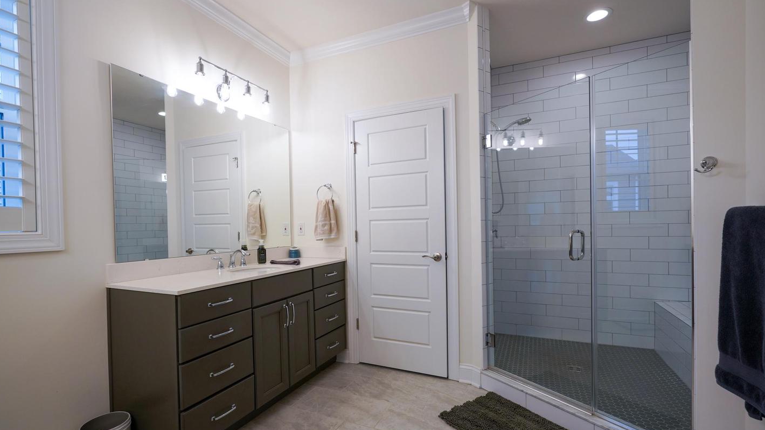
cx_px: 380
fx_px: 345
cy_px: 230
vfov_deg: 63.9
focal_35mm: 17
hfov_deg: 95.9
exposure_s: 1/160
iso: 640
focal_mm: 16
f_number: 4
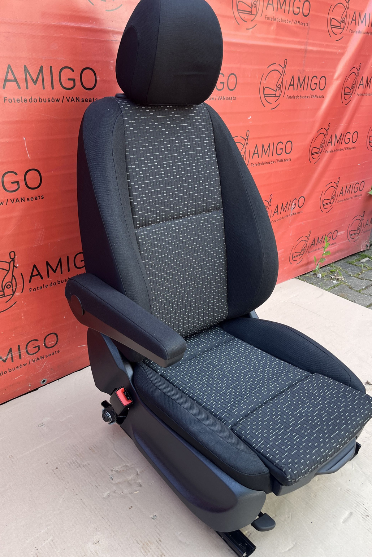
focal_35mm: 28
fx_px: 434
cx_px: 184
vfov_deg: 65.5
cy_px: 277
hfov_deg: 46.4
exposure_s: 1/121
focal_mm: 5.1
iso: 40
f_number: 1.6
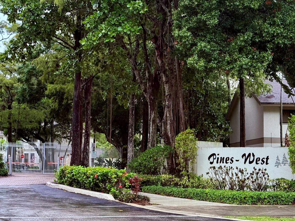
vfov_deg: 22.9
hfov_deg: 30.1
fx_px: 545
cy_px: 122
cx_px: 111
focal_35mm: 64
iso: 125
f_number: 1.78
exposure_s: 1/242
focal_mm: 6.76
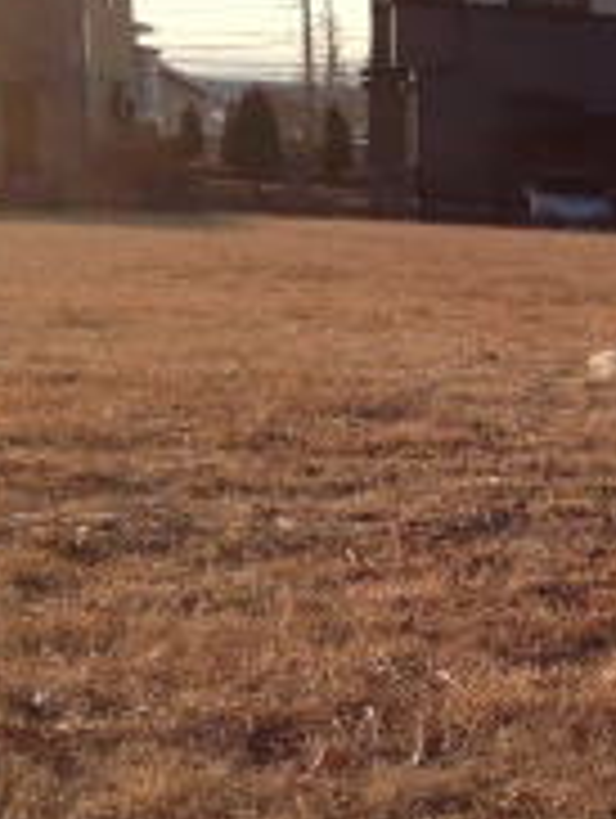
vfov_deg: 20.2
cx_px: 780
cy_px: 666
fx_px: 2272
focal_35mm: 96
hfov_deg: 14.8
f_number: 2.4
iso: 50
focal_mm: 4.28
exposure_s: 1/1255
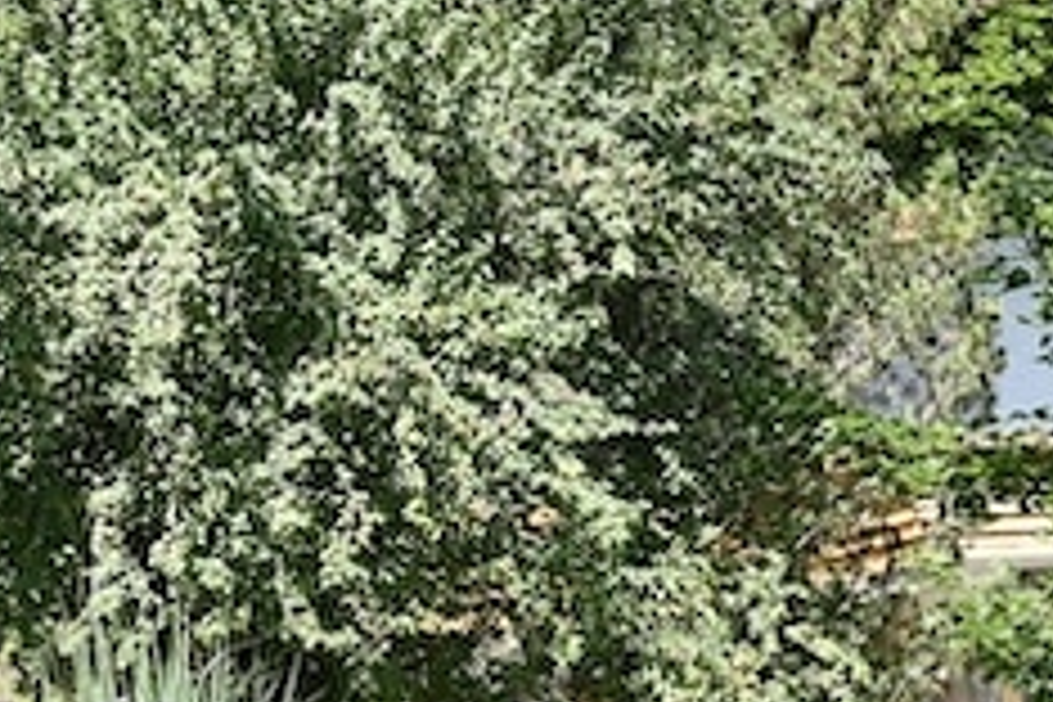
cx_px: 652
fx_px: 6142
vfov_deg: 6.5
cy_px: 871
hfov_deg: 9.8
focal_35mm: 210
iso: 100
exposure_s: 1/125
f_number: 7.1
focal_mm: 48
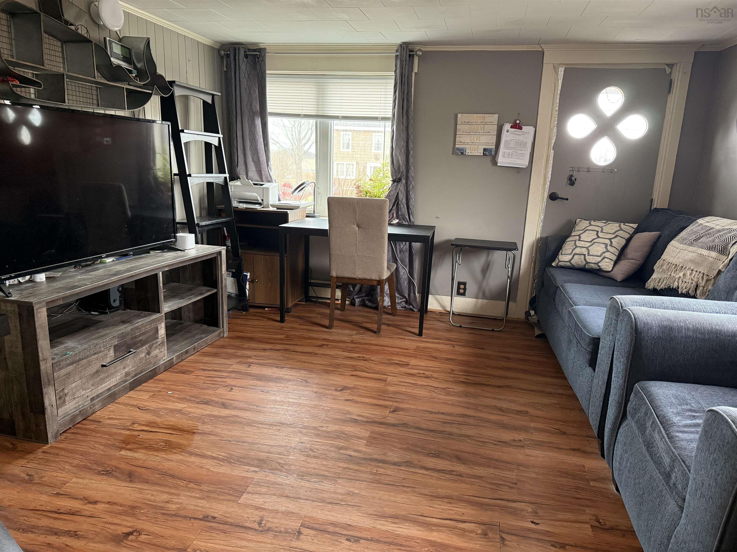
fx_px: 511
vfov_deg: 56.8
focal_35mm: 24
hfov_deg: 71.6
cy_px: 276
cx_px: 368
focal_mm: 6.76
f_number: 1.78
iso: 400
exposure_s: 1/60
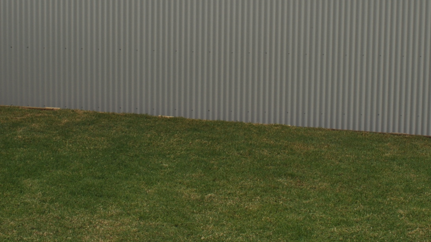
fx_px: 697
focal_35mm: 61
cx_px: 217
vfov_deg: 19.1
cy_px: -5
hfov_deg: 34.4
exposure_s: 1/200
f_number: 9
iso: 100
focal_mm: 22
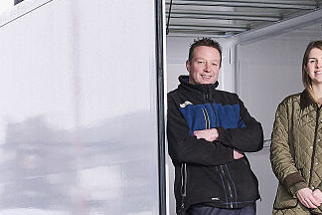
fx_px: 1619
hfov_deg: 11.3
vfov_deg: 7.6
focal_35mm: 181
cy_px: 177
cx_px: 236
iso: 800
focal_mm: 48
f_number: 5.6
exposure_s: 1/100
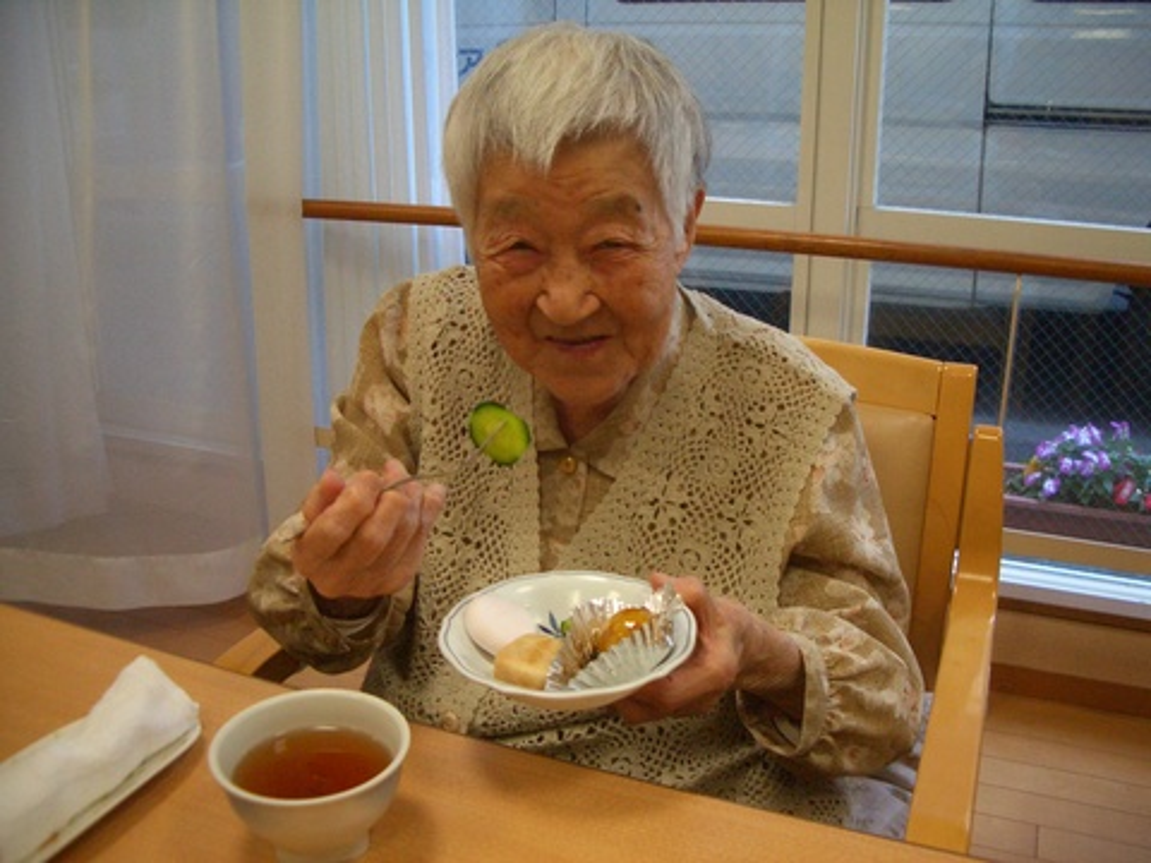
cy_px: 432
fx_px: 1164
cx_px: 576
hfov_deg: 52.6
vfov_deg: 40.7
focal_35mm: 35
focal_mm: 5.8
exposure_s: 1/100
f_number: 2.6
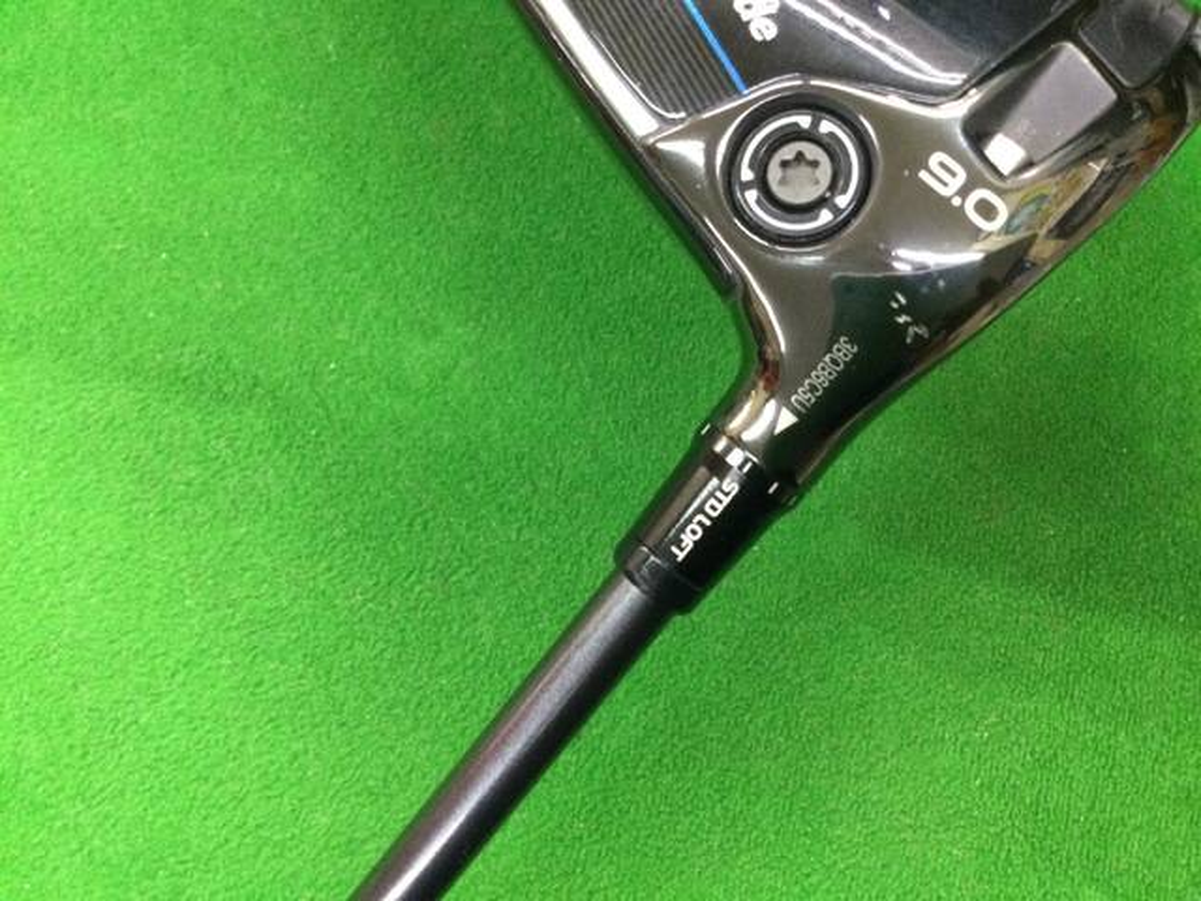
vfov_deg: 45.4
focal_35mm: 31
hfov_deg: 58.4
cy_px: 450
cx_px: 600
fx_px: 1076
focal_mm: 3.3
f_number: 2.4
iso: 200
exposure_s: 1/24
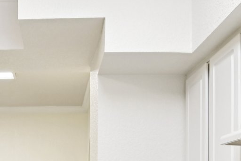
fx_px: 375
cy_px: 197
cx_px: 45
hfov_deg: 34.5
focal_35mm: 56
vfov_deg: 22.2
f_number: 8
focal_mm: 14
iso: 400
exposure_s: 1/20
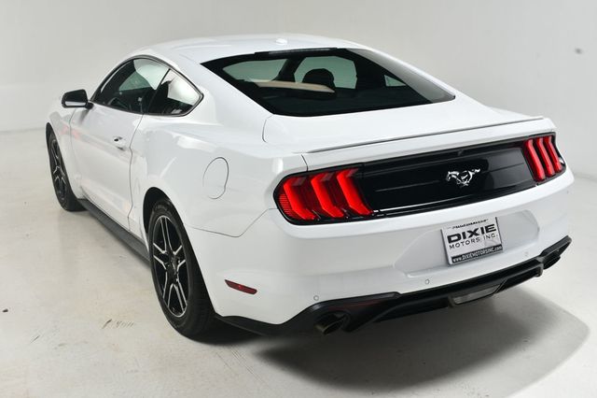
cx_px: 298
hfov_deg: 48.5
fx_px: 663
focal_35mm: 40
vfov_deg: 33.4
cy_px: 199
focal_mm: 27
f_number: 13
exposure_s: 1/160
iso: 100
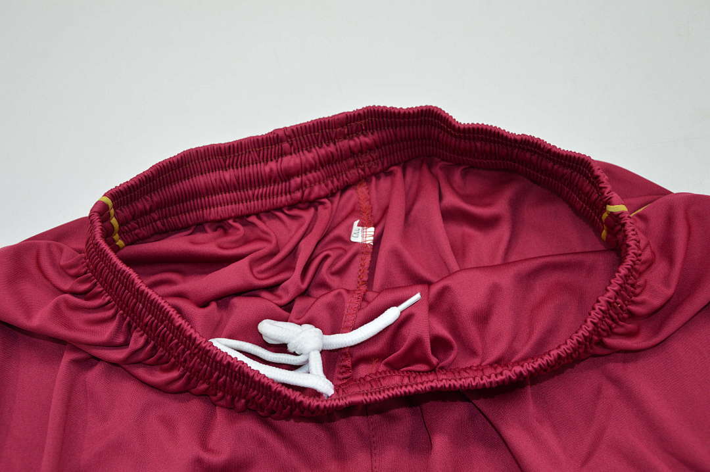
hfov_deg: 46.4
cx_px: 355
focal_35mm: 42
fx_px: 828
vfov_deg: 31.8
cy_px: 236
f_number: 5.6
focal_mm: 28
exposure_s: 1/200
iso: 400
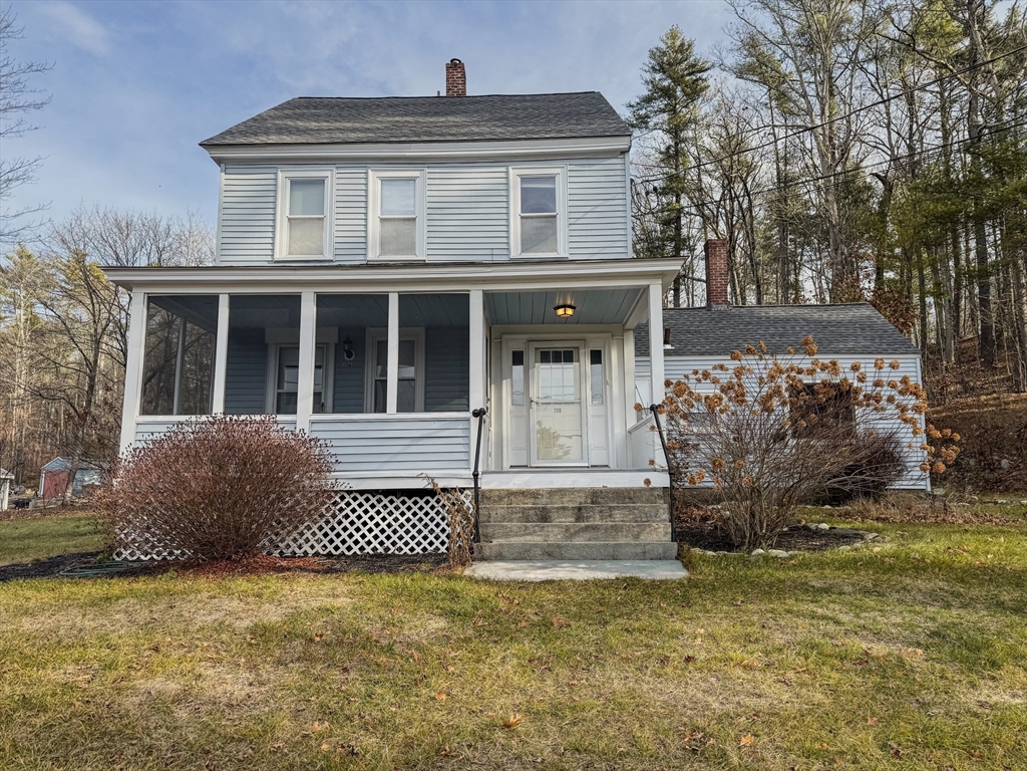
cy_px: 386
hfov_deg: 71.6
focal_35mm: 24
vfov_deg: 56.8
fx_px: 712
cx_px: 514
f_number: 1.8
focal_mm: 6.76
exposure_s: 1/1700
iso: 80
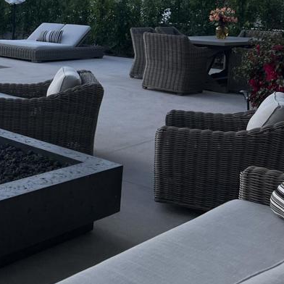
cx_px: -77
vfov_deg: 27.8
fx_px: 557
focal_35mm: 60
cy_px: 45
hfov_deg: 25.1
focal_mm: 5.7
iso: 50
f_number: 1.5
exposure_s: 1/753
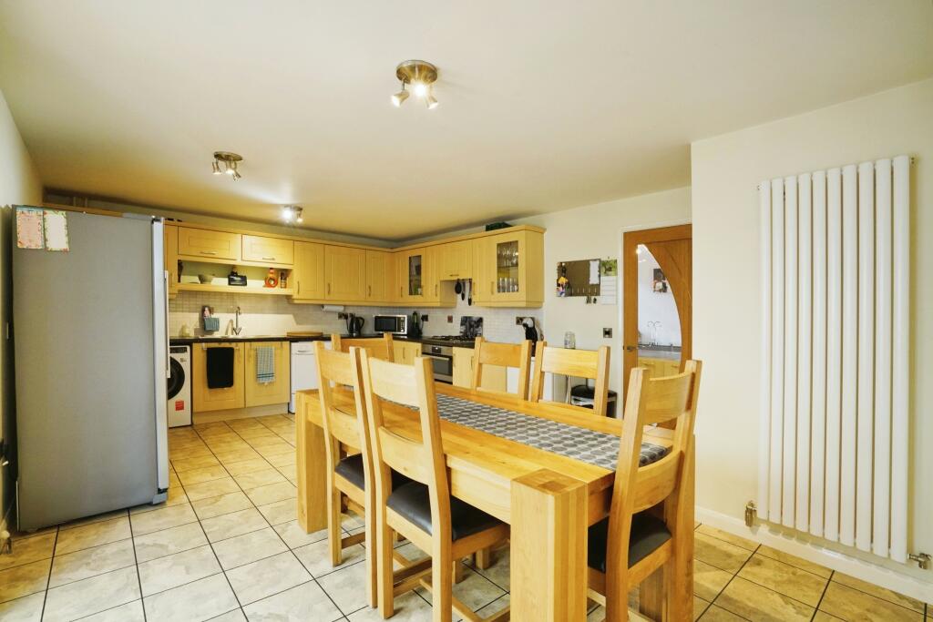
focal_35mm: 16
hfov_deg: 96.7
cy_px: 311
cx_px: 466
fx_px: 415
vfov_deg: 73.8
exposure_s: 1/20
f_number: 11
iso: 2000
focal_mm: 16
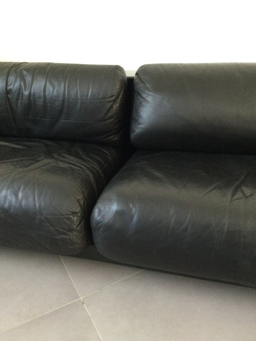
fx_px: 306
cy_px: 170
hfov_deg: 45.4
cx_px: 128
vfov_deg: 58.4
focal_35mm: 31
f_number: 2.4
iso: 200
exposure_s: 1/25
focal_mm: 3.3
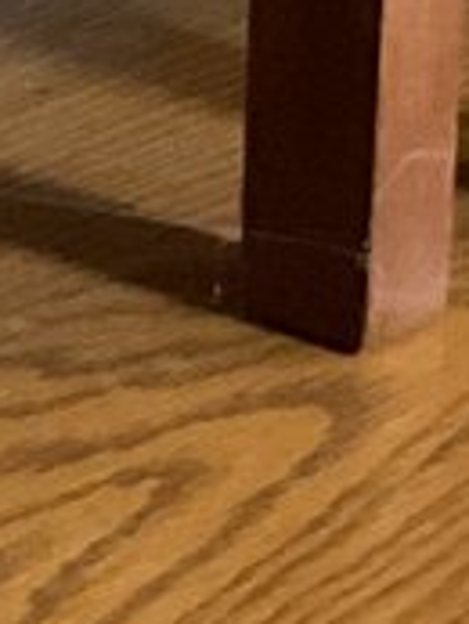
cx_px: -998
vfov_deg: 7.3
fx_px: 4565
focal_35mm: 253
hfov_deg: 5.5
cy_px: -968
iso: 320
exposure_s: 1/30
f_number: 1.8
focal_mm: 3
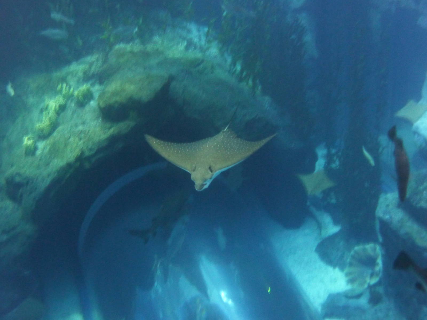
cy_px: 160
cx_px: 214
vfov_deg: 36.0
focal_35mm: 40
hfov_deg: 46.8
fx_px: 493
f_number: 3.6
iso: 400
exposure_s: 1/8
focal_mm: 6.5
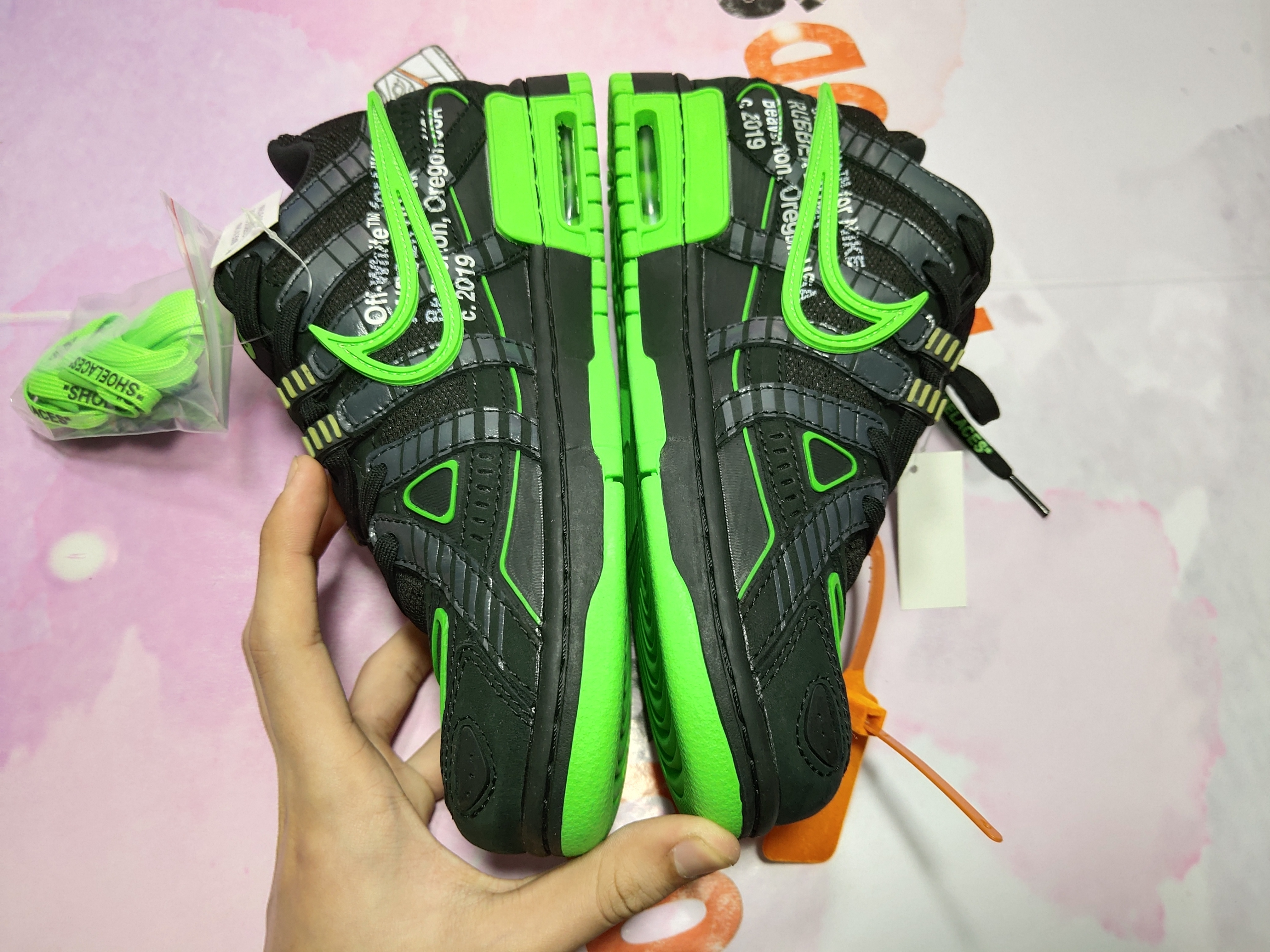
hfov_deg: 60.0
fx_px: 1101
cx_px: 635
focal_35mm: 30
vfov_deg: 46.8
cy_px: 476
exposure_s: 1/1299
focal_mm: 4.35
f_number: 1.79
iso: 50
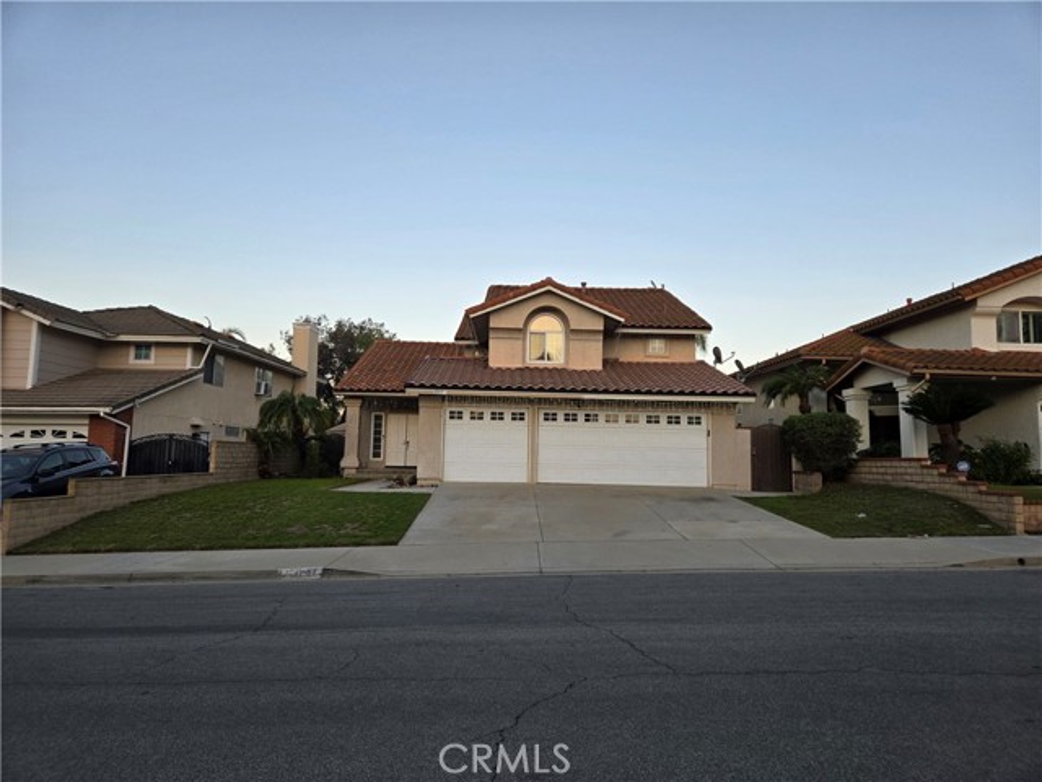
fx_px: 692
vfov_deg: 58.9
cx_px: 521
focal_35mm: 23
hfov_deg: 73.9
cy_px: 391
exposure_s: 1/1151
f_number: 1.8
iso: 80
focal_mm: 5.4
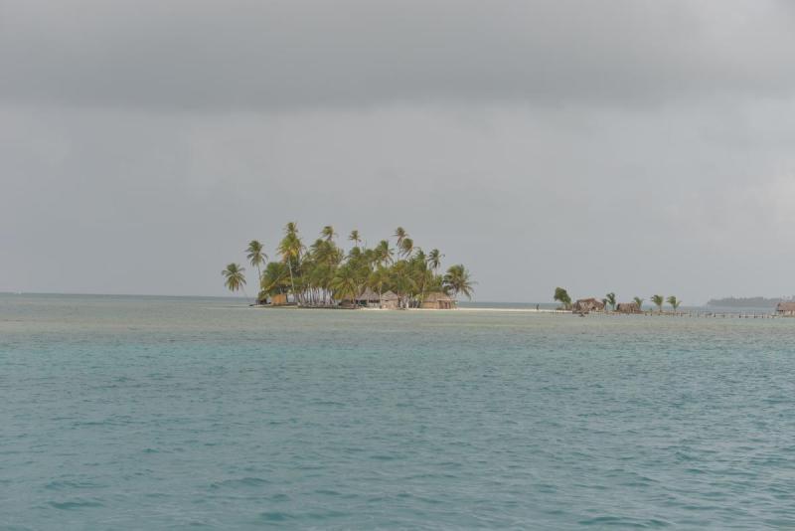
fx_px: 1546
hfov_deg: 28.8
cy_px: 266
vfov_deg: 19.5
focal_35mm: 70
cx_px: 398
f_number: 9
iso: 160
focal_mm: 70
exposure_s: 1/320
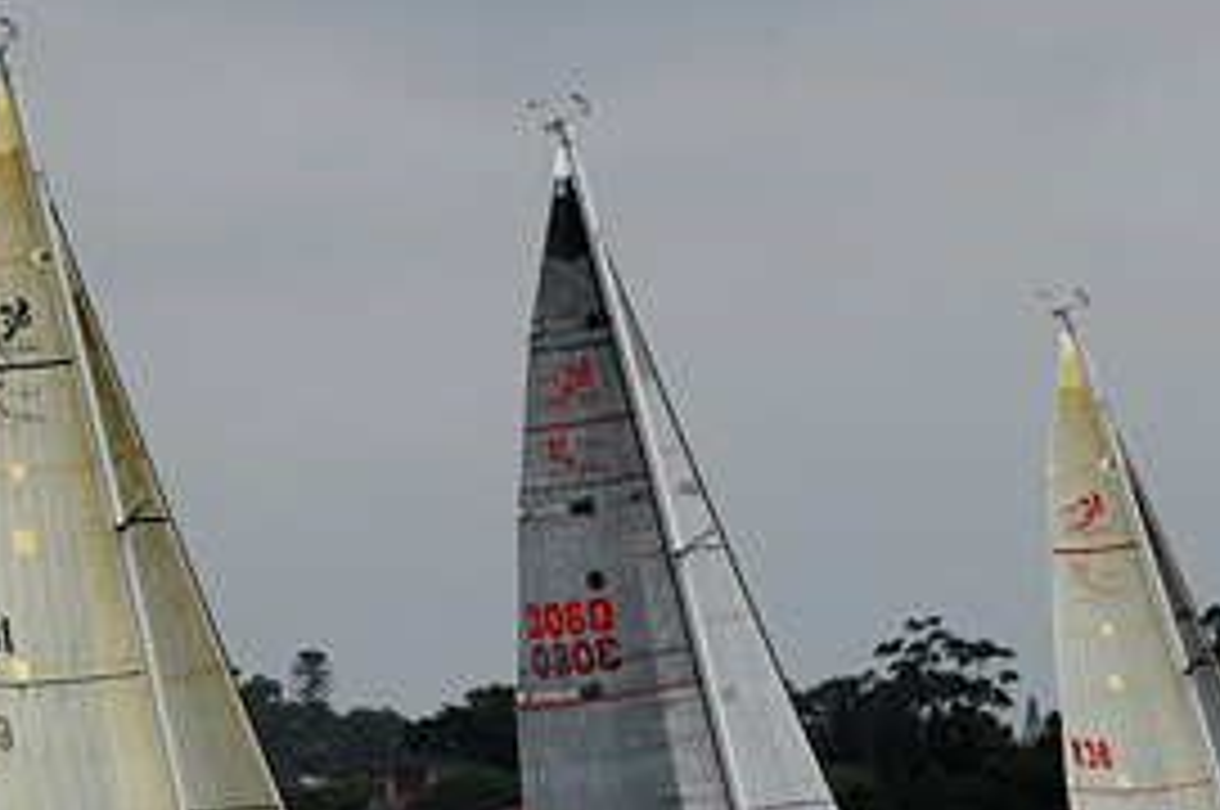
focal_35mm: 664
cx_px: 495
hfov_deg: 3.1
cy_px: 637
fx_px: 22475
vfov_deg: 2.1
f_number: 8
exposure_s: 1/1000
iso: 400
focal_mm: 200
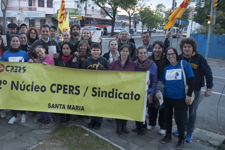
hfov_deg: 55.2
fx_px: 213
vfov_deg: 38.9
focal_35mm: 34
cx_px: 85
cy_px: 68
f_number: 3.5
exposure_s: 1/40
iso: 400
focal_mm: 18
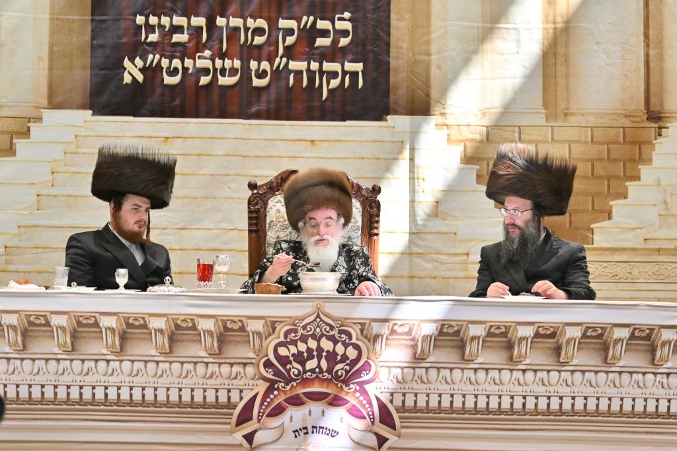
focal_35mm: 168
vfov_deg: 8.2
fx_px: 3158
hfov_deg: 12.2
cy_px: 226
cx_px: 338
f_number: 2.8
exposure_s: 1/500
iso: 250
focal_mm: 112
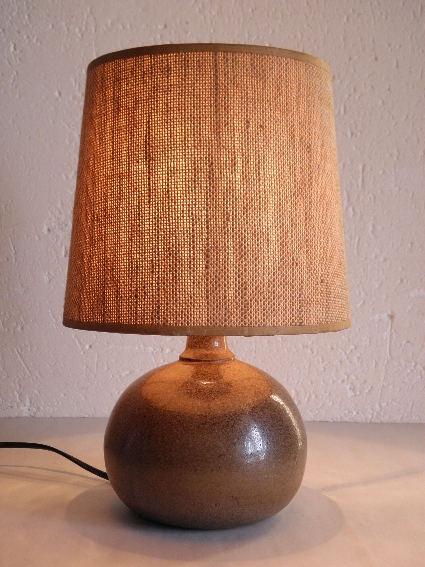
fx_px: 819
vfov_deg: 38.2
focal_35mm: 50
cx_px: 212
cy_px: 284
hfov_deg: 29.1
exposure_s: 1/25
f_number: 4
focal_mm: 9.1
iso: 200
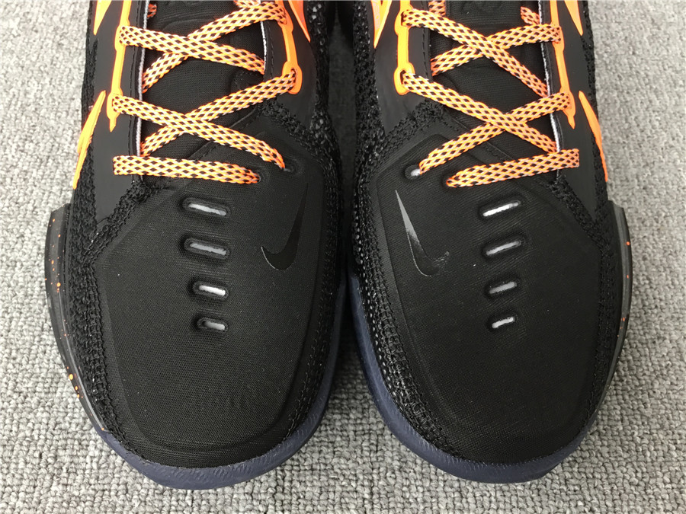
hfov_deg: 58.4
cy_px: 257
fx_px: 614
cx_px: 343
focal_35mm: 31
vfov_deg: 45.4
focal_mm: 3.3
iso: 64
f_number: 2.4
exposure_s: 1/33
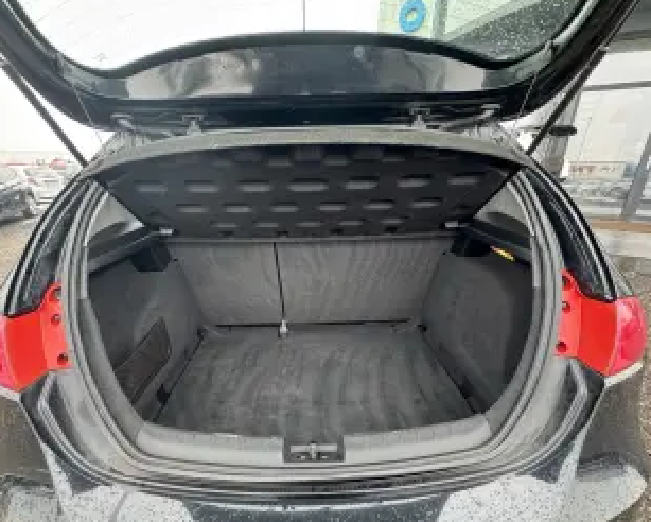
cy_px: 272
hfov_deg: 93.0
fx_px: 308
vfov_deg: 80.4
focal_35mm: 16
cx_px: 312
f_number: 2.2
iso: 400
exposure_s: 1/60
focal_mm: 2.22
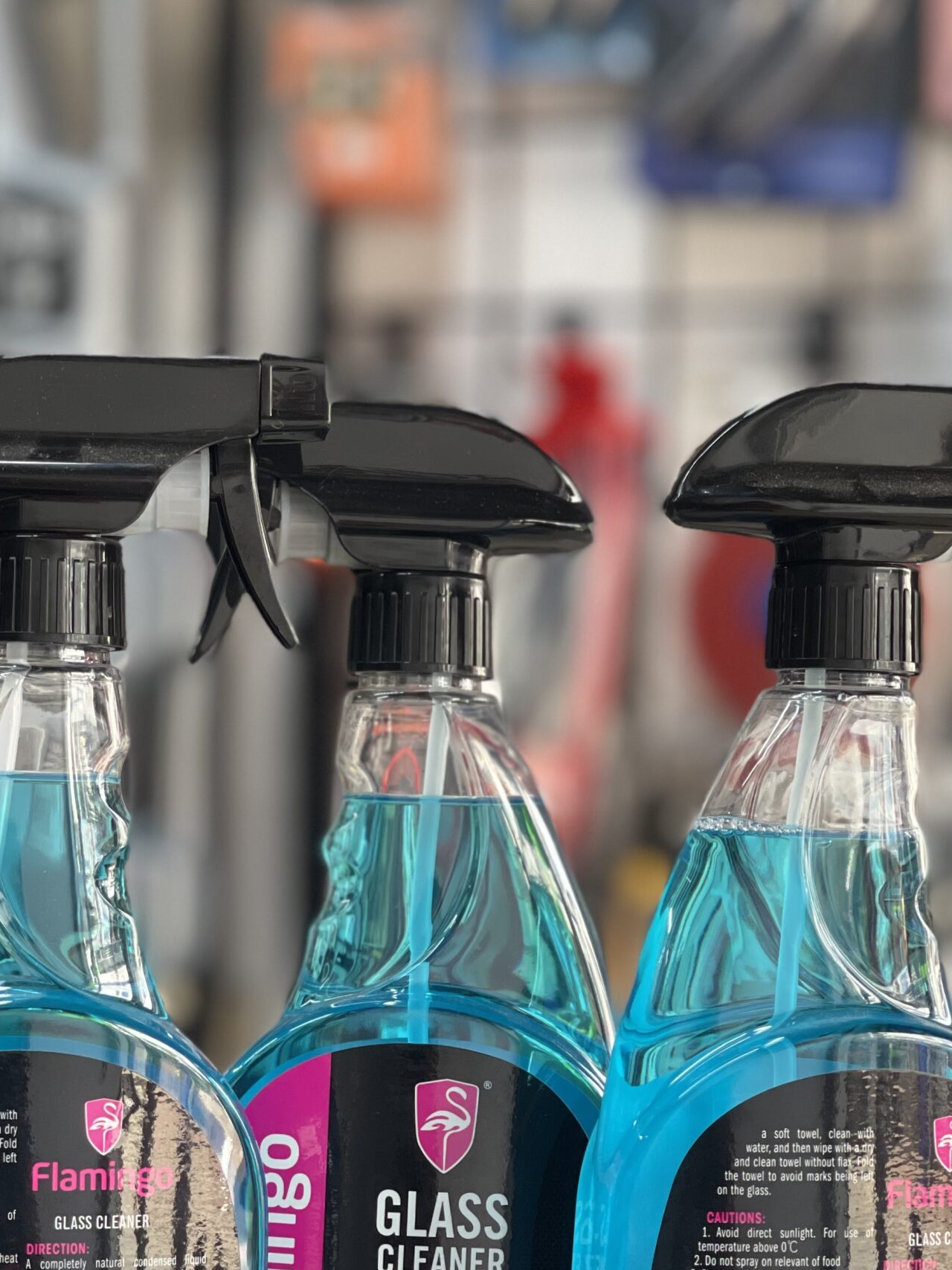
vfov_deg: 20.4
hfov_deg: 15.4
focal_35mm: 96
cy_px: 828
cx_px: 435
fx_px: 3521
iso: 100
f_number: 2.2
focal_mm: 7.5
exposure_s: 1/121
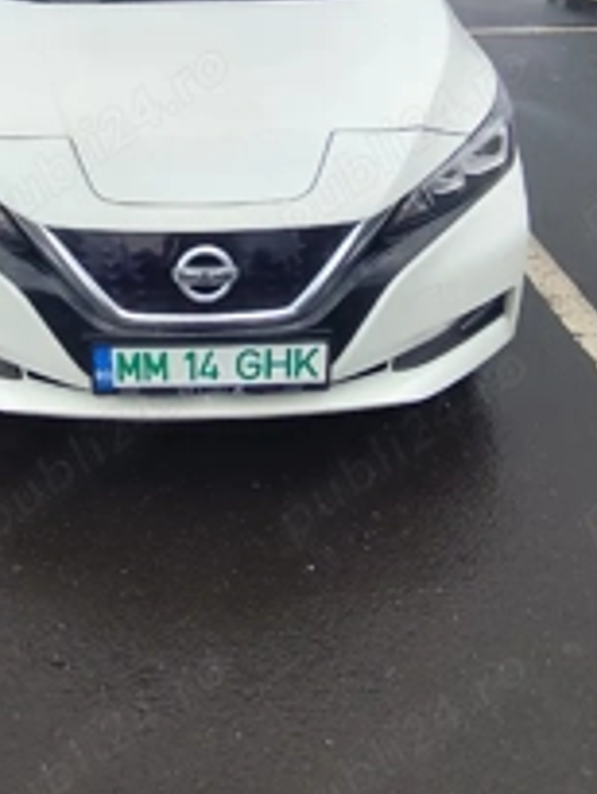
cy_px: 188
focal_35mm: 37
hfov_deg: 38.1
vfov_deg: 48.0
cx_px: 178
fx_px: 850
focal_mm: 1.65
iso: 50
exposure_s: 1/400
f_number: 2.2
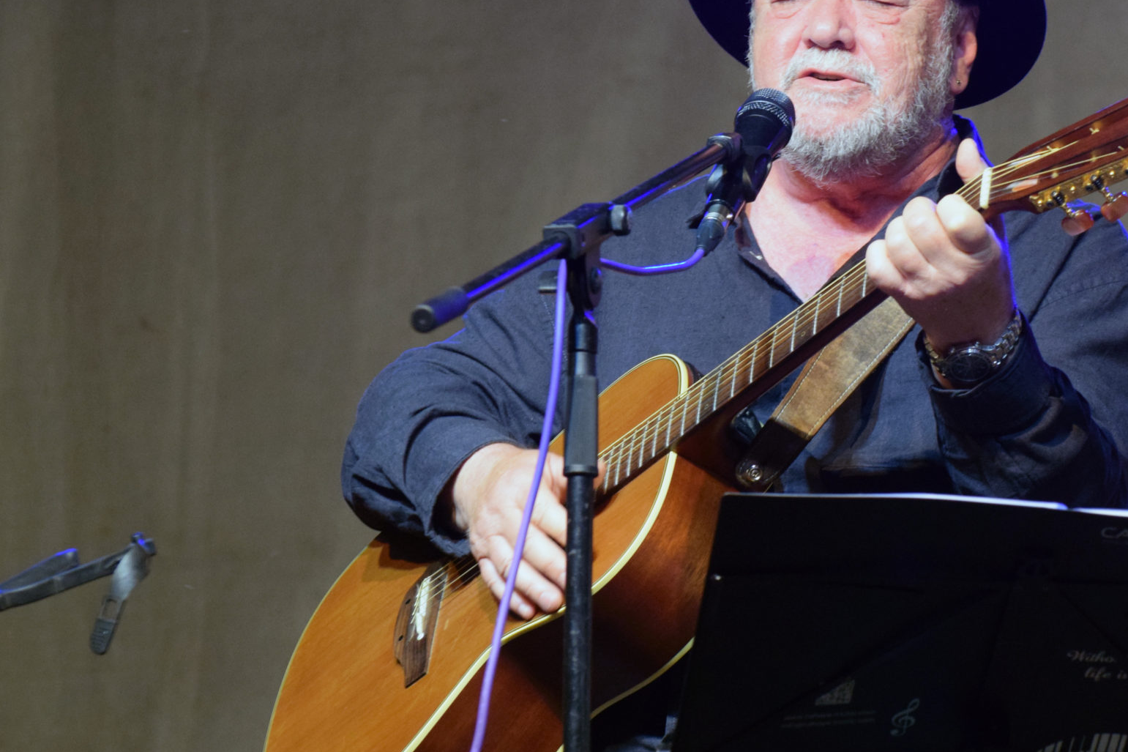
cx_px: 855
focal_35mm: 304
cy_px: 319
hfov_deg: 6.8
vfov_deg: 4.5
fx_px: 9524
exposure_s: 1/125
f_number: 4.8
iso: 2200
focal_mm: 122
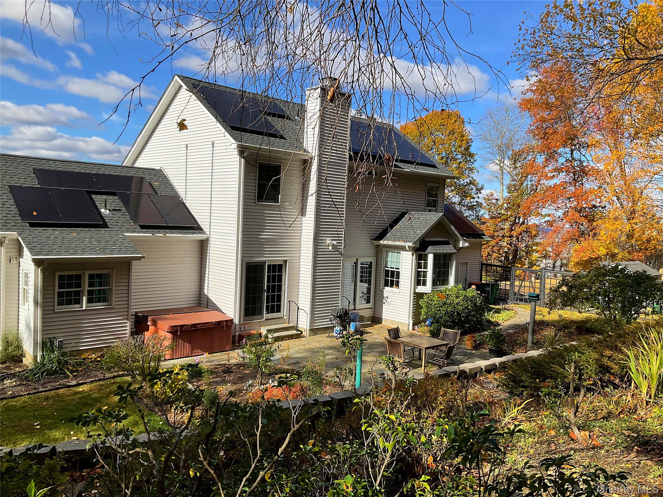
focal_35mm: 29
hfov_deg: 61.7
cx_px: 332
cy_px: 248
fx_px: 555
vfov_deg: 48.2
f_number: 1.8
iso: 16
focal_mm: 3
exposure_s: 1/1577
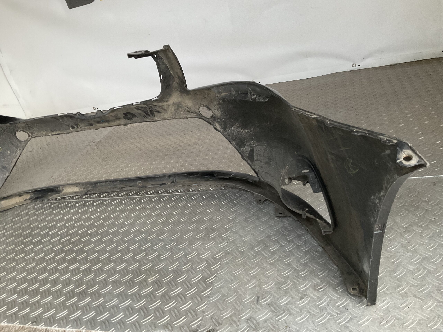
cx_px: 222
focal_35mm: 29
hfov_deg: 61.7
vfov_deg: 48.2
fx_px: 371
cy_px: 166
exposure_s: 1/50
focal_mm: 3
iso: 125
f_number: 1.8
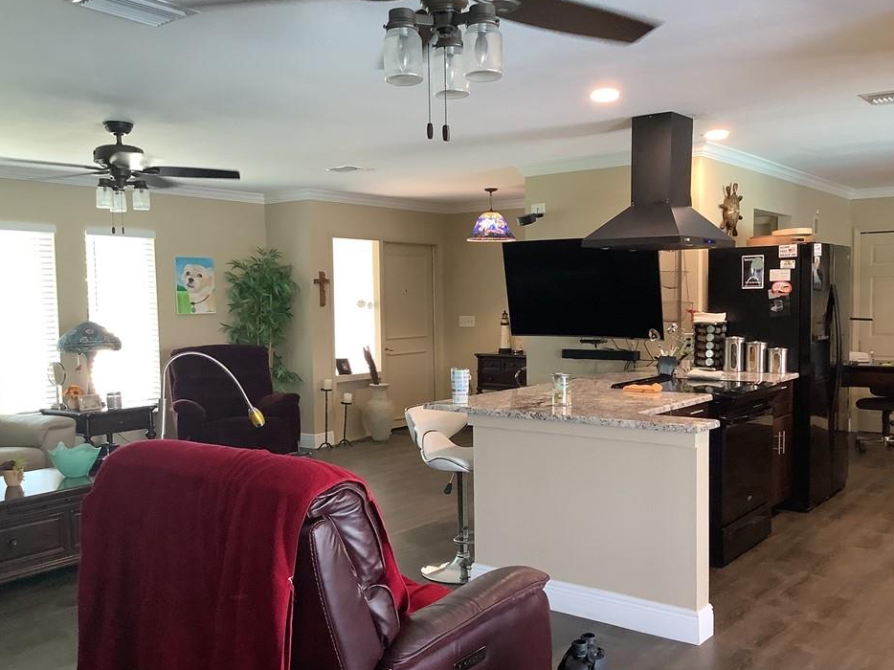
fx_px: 878
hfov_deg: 53.9
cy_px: 359
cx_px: 478
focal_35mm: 34
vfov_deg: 41.8
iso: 160
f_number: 2.4
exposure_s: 1/60
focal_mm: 3.3
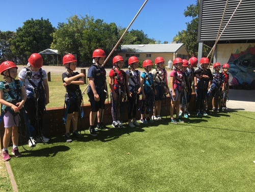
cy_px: 96
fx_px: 214
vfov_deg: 48.2
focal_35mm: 29
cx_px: 128
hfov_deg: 61.7
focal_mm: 4.15
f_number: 2.2
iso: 25
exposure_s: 1/986
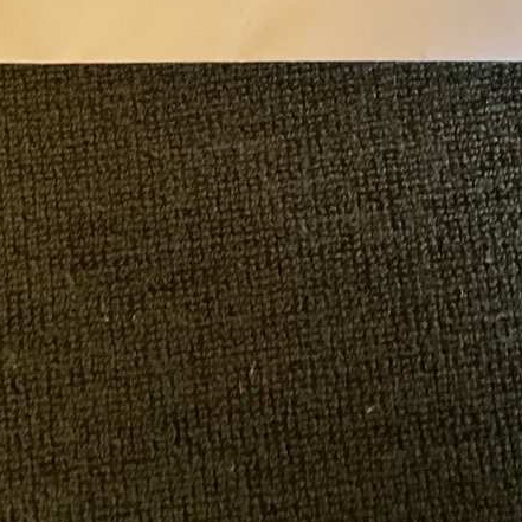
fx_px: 1604
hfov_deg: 18.5
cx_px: 208
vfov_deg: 17.7
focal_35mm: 94
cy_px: -78
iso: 320
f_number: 2.4
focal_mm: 3.3
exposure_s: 1/50
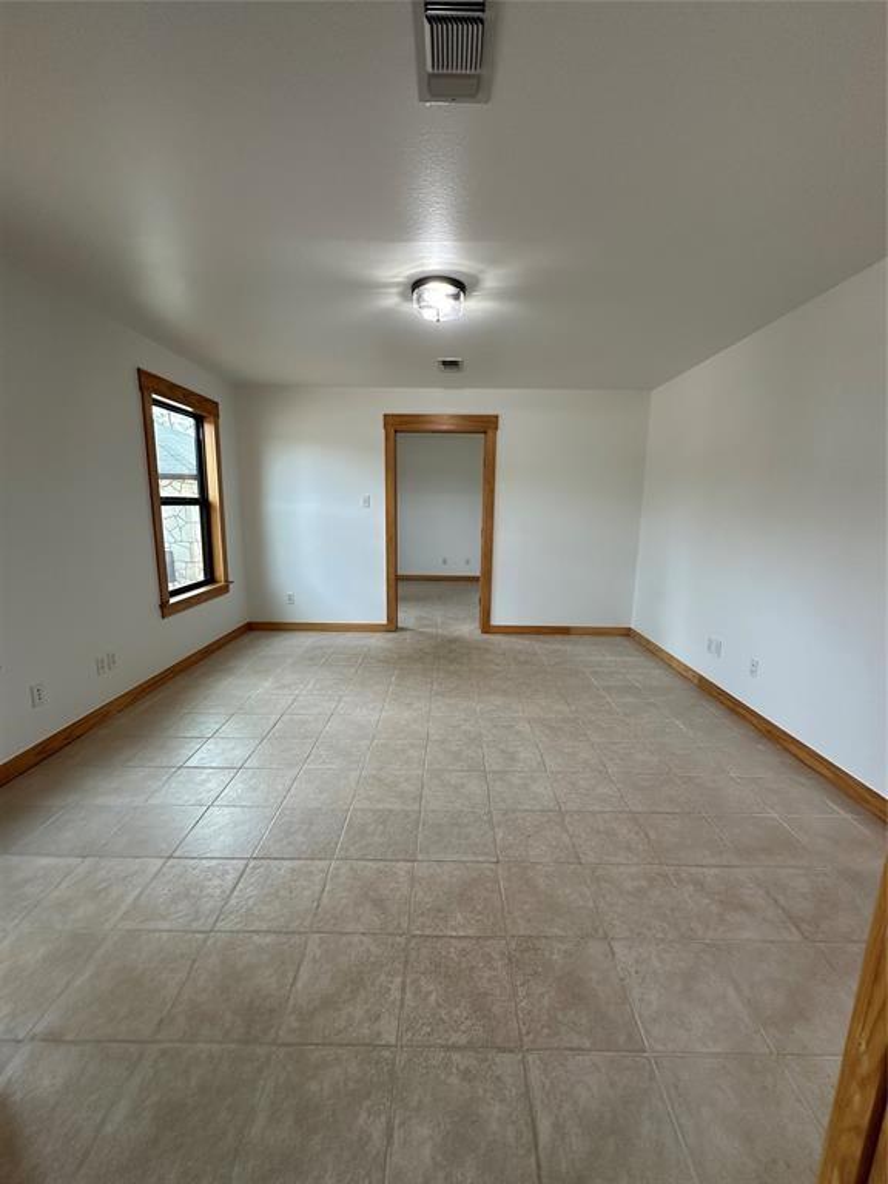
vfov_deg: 102.1
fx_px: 479
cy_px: 592
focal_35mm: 14
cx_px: 444
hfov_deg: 85.7
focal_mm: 2.22
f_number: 2.2
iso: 125
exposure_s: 1/120
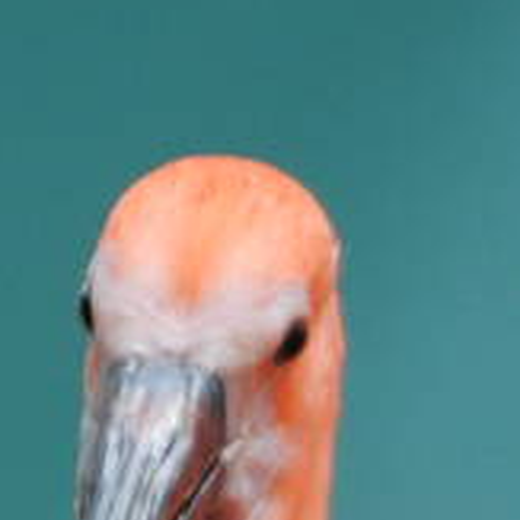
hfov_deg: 1.0
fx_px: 28759
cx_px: 201
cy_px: 672
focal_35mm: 1692
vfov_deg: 1.0
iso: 200
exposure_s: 1/500
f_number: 5.6
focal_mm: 135
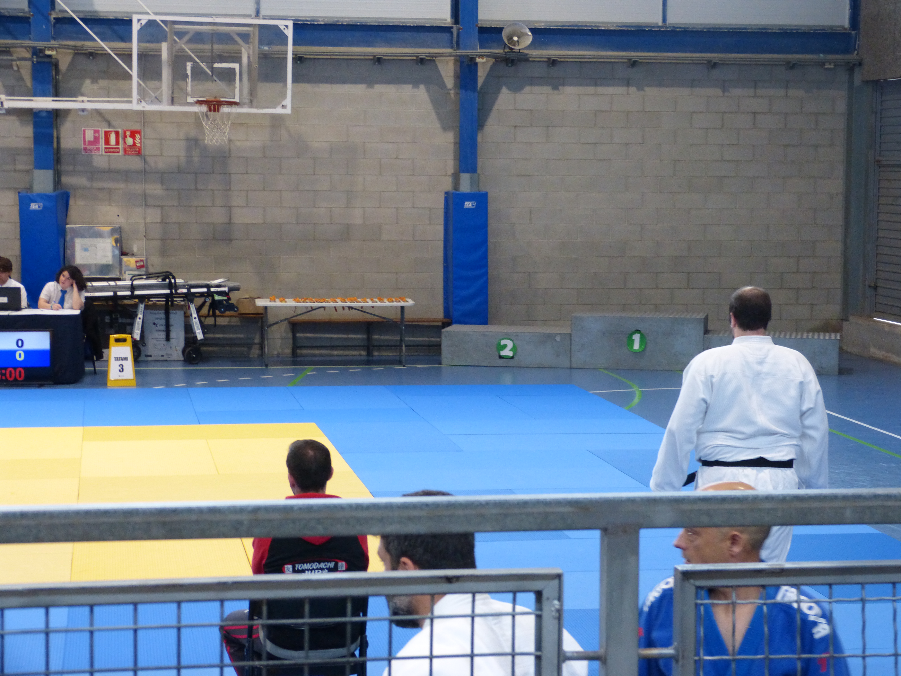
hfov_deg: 25.0
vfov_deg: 18.9
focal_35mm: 78
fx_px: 2030
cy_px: 338
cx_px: 450
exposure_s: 1/60
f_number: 3.3
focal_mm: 14.1
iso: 400
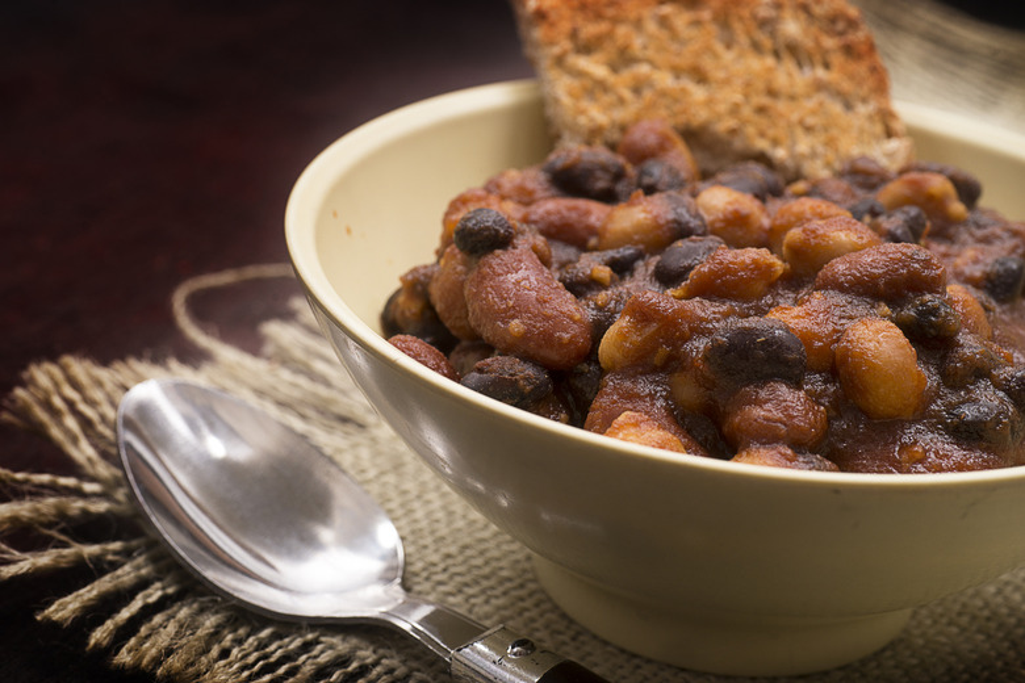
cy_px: 342
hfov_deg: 28.8
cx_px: 512
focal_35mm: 70
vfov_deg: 19.5
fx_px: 1993
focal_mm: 70
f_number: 11
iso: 100
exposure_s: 1/60
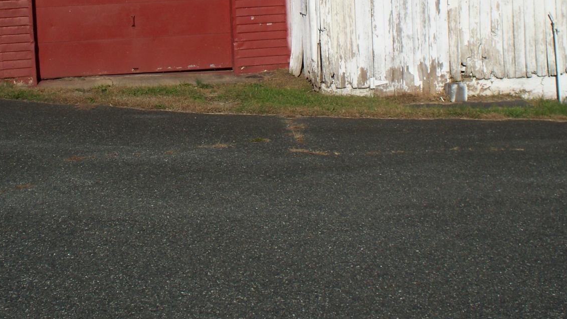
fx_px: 1067
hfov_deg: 29.7
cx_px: 245
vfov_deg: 16.3
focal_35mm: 71
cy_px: -58
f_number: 5
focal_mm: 7.54
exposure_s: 1/1000
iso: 64
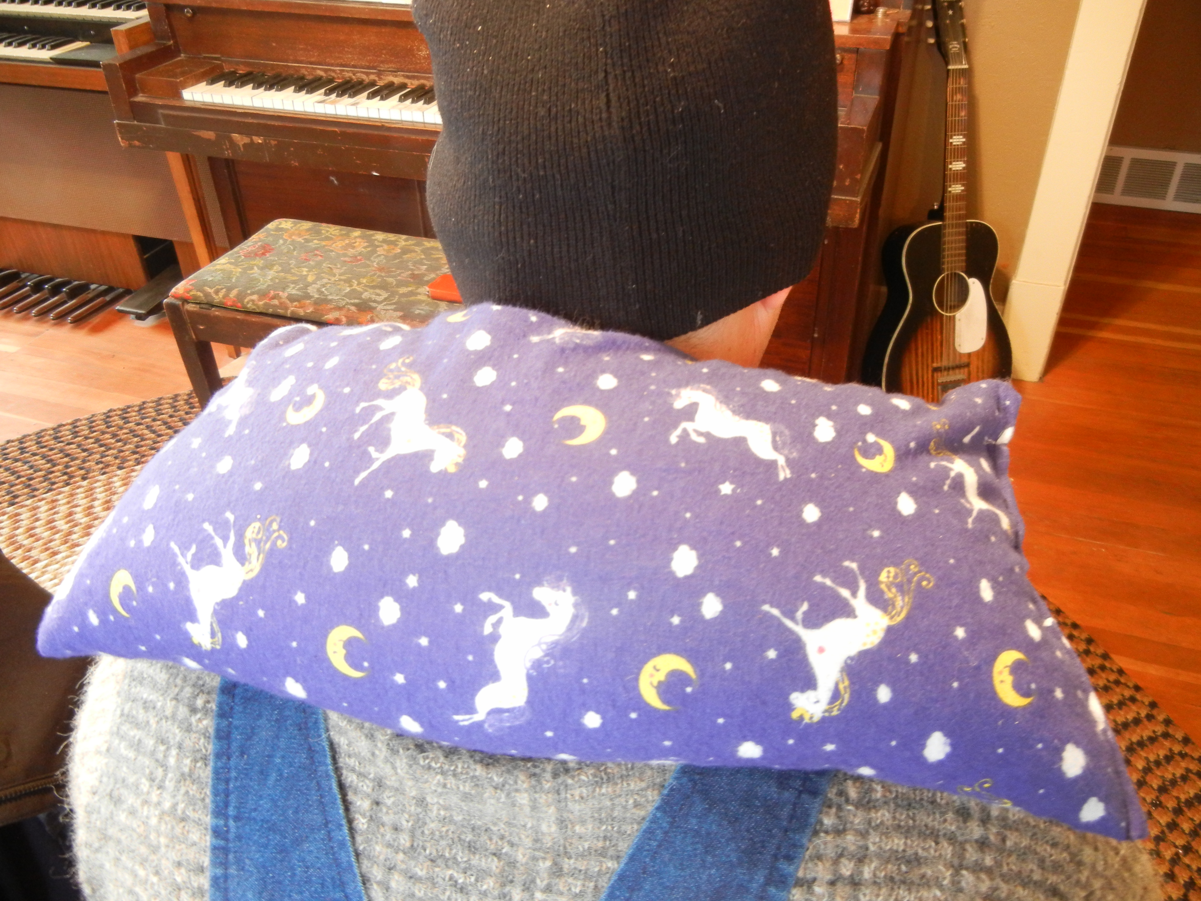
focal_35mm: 30
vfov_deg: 46.8
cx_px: 600
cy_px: 450
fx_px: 1041
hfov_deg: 60.0
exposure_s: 1/3.8
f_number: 3.5
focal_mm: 5.4
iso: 400
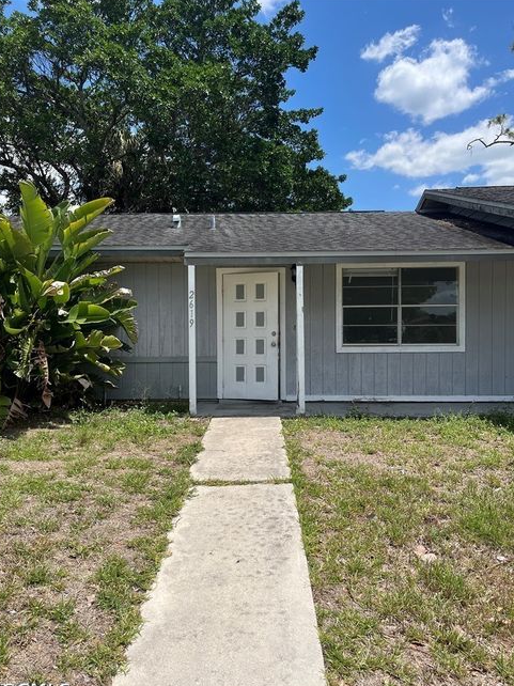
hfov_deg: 51.3
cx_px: 251
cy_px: 351
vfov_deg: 65.3
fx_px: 535
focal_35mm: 27
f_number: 1.6
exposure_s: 1/4310
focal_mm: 5.1
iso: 50
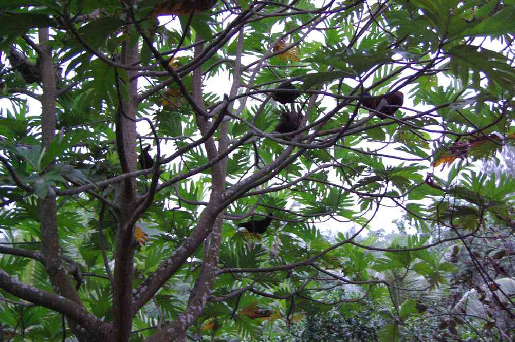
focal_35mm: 64
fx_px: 915
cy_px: 171
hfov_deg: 31.4
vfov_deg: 21.2
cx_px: 258
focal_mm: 42.5
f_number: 4.5
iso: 1600
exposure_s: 1/4
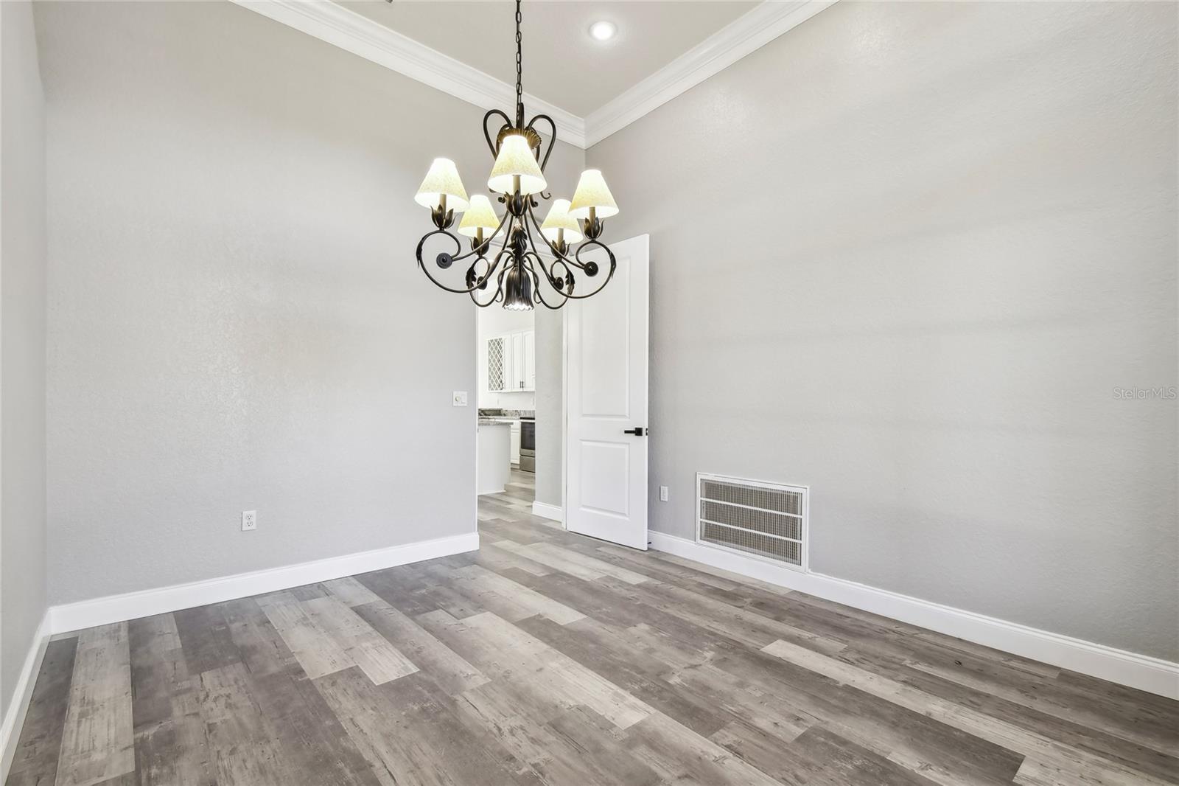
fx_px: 491
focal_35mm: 15
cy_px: 393
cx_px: 590
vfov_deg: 77.3
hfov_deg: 100.4
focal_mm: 10
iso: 100
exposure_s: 1/10
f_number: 7.1
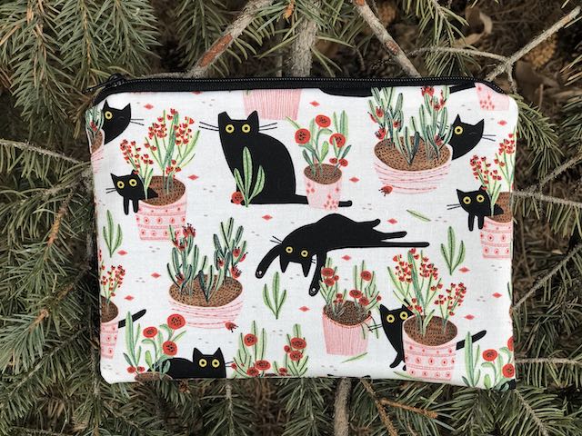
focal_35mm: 57
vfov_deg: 25.7
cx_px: 291
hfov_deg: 33.8
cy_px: 218
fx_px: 958
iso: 20
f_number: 2.8
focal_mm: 6.6
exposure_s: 1/30
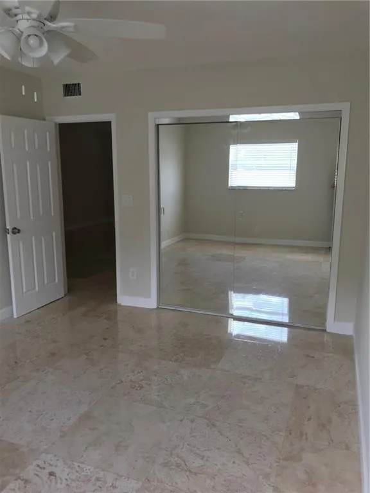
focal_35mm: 28
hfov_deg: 49.7
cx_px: 185
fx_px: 399
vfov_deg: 63.4
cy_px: 246
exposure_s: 1/60
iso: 32
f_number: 1.8
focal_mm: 3.99
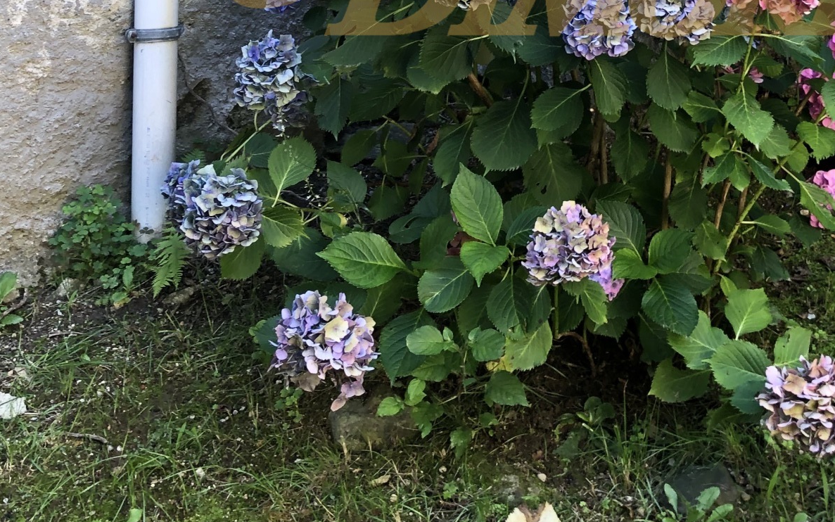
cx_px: 561
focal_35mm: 64
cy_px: -173
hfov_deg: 31.7
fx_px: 1456
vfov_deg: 18.7
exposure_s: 1/120
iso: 50
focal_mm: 3.99
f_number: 1.8
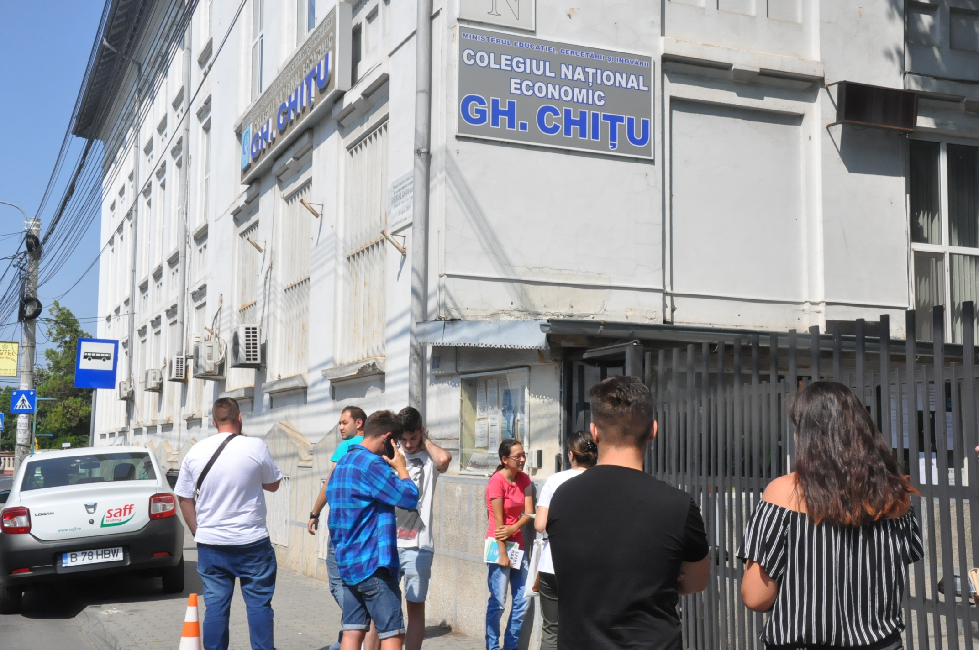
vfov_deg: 29.8
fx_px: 1222
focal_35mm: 45
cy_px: 325
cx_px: 490
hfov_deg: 43.7
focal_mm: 30
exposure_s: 1/1000
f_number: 16
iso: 1600
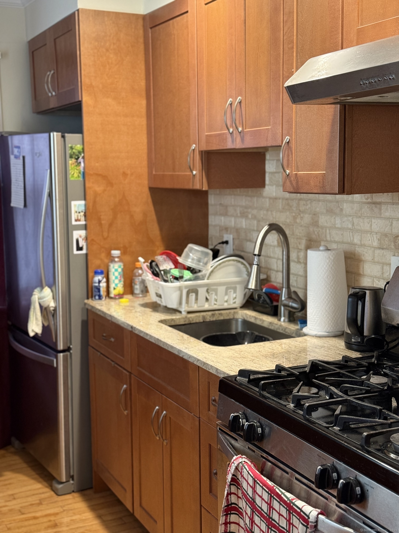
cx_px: 200
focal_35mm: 48
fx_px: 738
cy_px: 266
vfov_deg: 39.7
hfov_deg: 30.3
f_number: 1.78
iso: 250
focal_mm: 6.76
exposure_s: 1/40
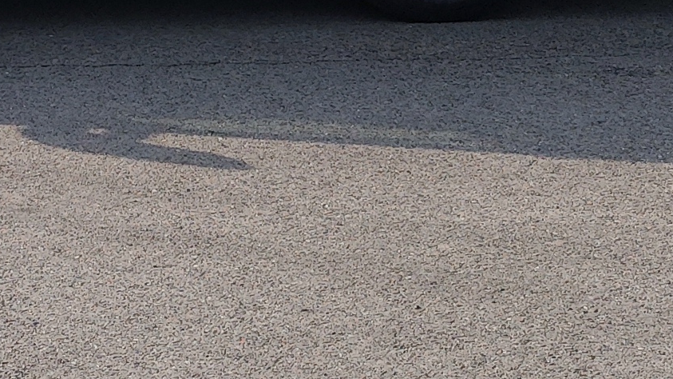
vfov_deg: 9.1
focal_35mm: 127
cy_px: -286
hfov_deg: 16.7
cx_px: 93
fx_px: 2266
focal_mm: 6.92
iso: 50
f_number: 1.9
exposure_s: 1/5618
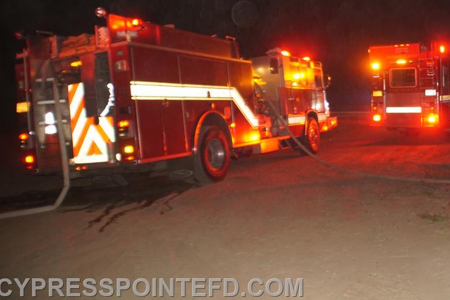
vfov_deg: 34.6
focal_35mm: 38
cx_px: 306
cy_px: 91
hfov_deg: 49.7
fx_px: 475
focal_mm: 18
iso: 640
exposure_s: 1/60
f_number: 3.5
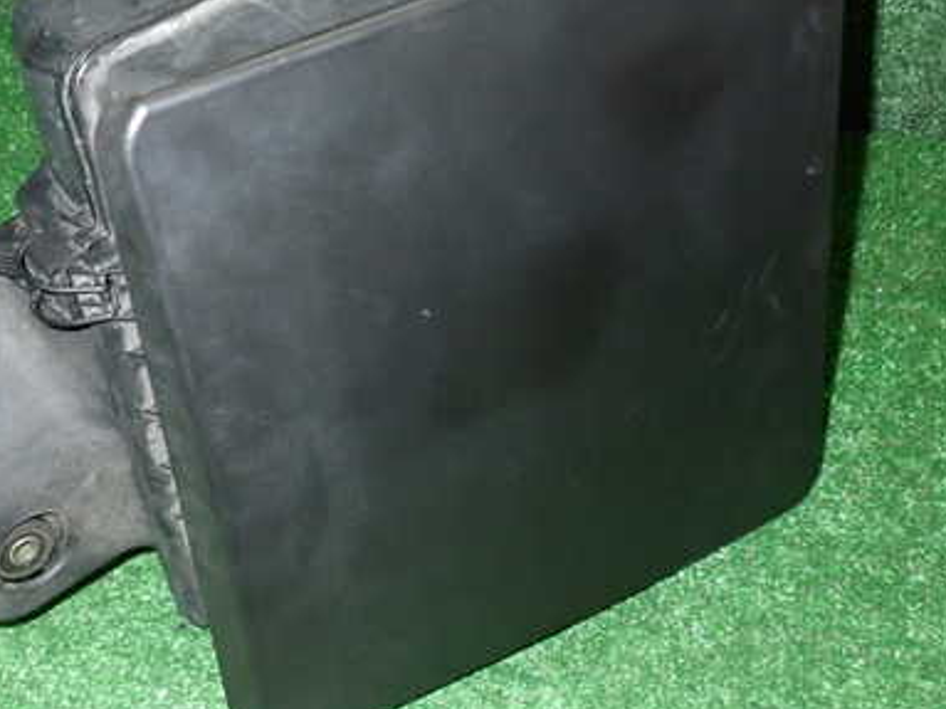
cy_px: 331
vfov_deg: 30.9
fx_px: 1284
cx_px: 358
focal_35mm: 47
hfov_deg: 40.2
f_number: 6.3
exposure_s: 1/30
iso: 800
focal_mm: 5.4
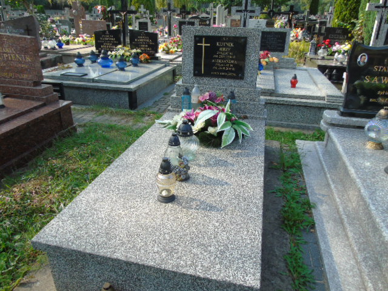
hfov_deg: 69.4
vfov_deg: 54.9
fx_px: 280
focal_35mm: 25
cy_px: 146
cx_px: 194
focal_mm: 4.4
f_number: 3.4
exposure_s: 1/250
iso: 80
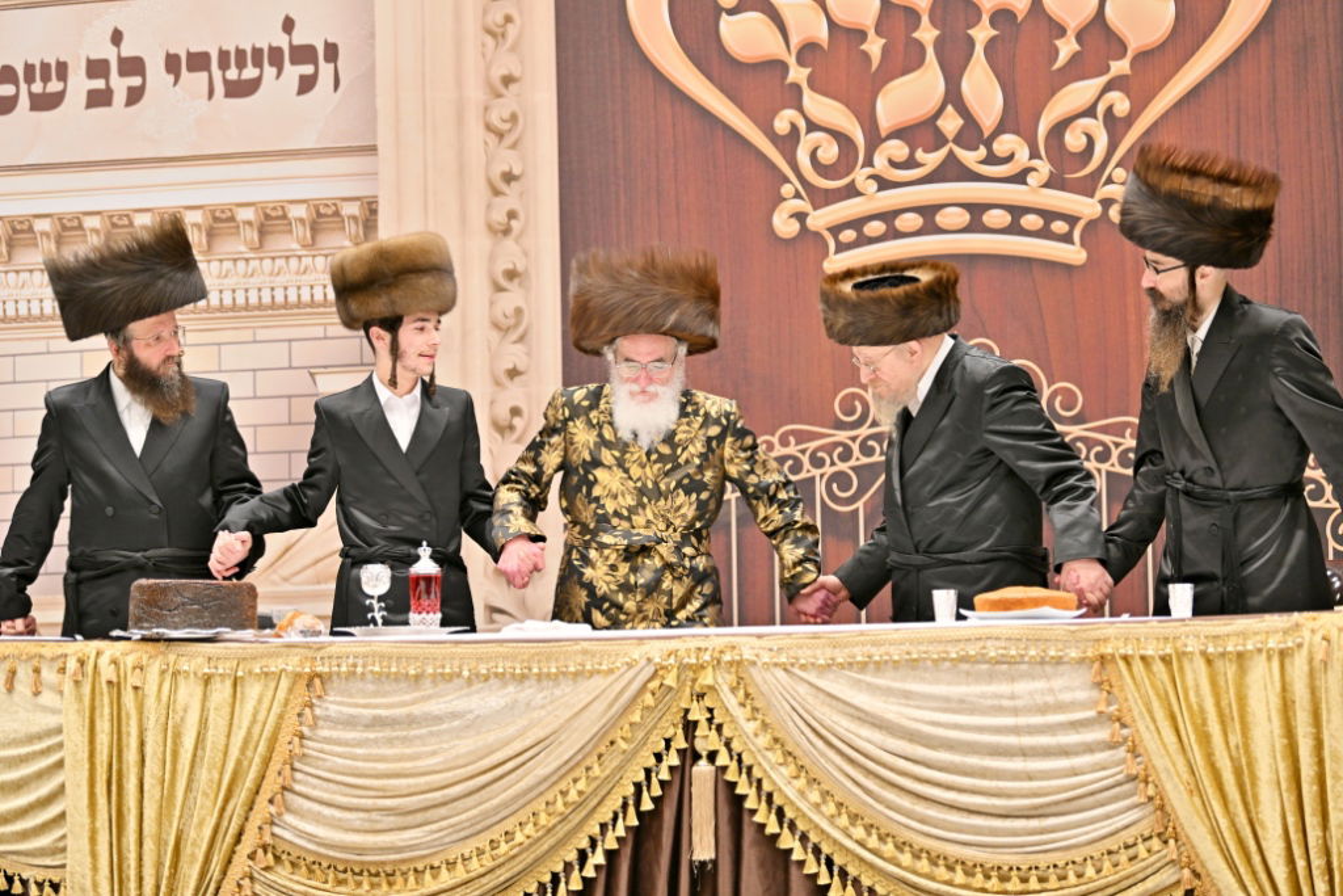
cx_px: 672
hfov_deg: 19.5
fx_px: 3917
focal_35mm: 105
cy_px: 448
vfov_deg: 13.0
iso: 250
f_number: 2.8
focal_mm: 105
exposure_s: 1/250
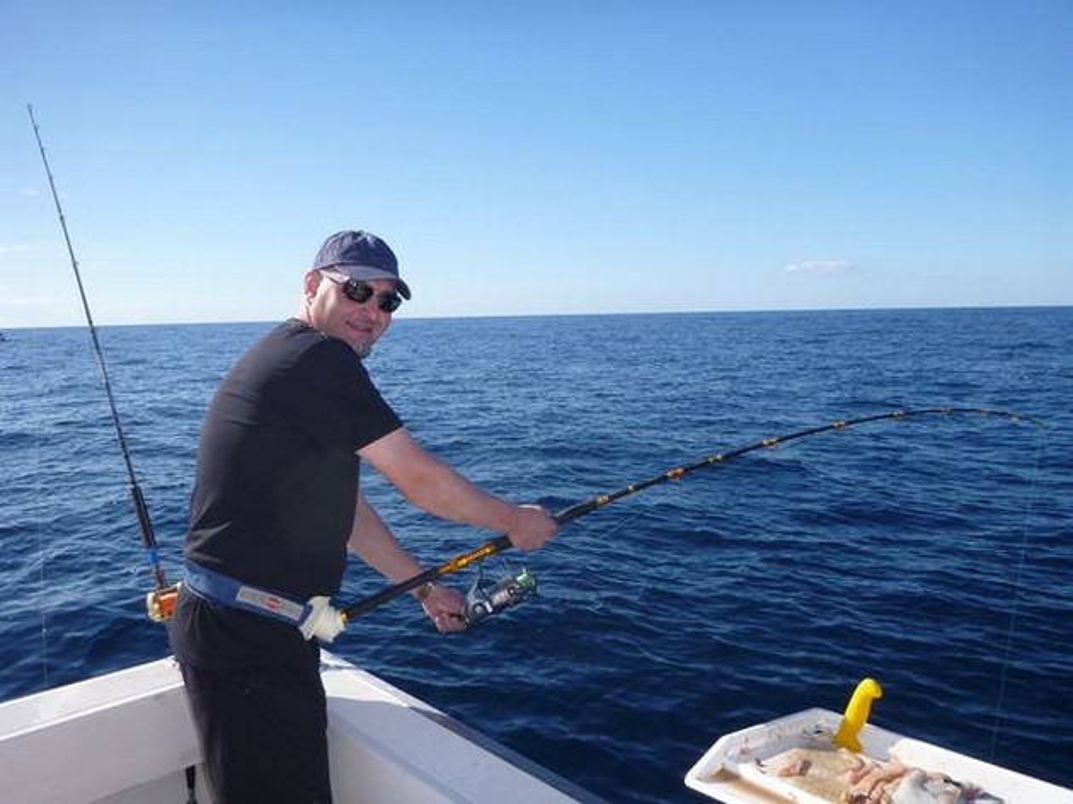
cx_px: 536
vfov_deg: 49.7
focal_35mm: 28
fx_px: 868
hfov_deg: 63.5
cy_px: 402
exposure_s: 1/1000
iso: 100
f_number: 3.3
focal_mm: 4.9
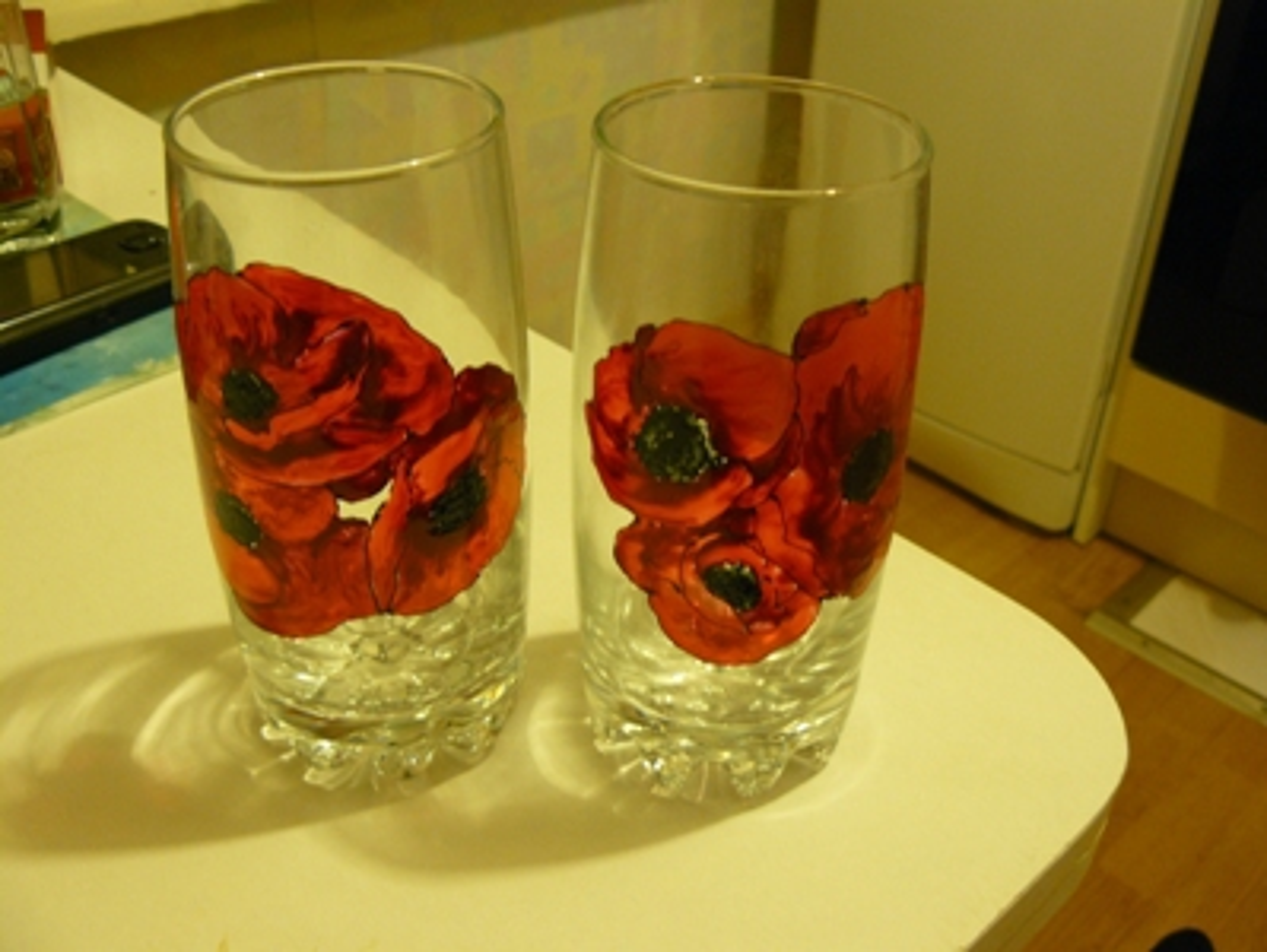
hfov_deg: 51.3
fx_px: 1319
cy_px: 476
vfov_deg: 39.7
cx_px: 634
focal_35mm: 36
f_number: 2.8
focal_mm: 6
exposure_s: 1/10
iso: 200
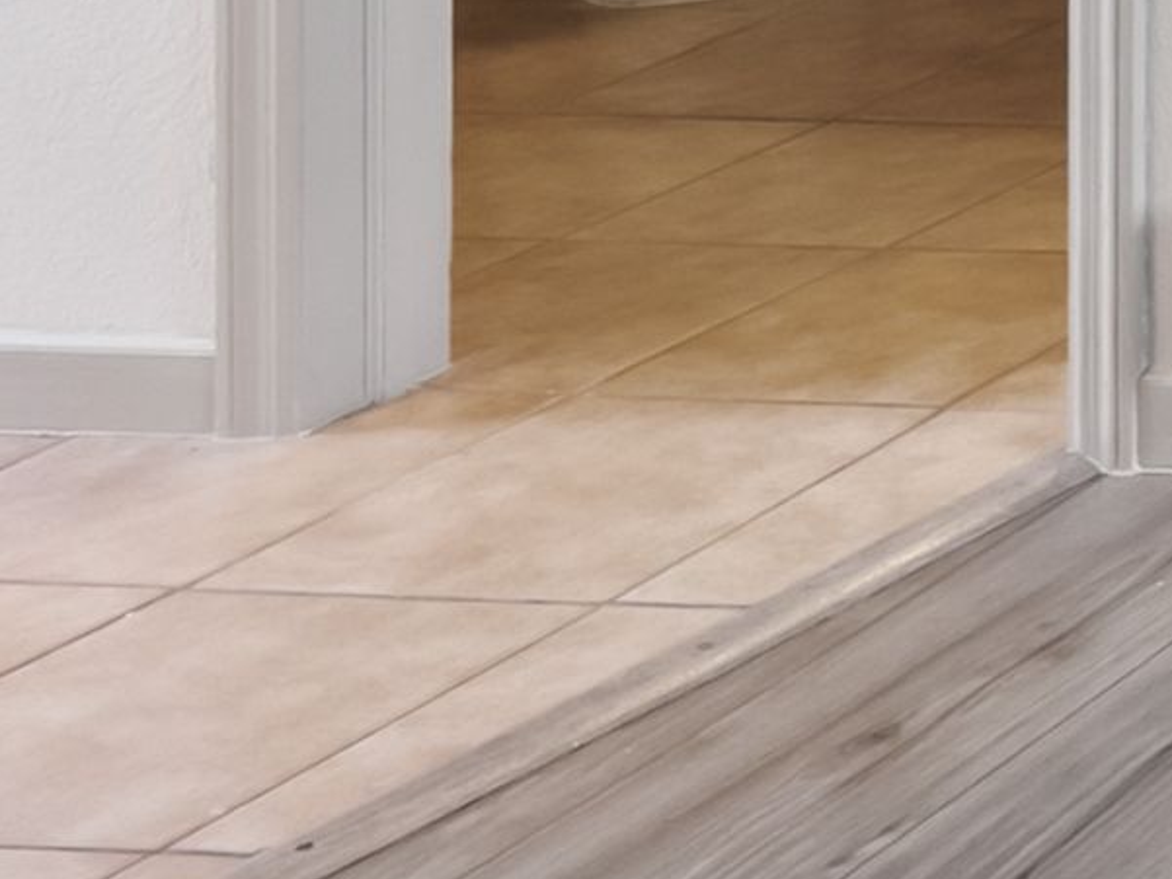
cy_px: -1086
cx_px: 3307
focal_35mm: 95
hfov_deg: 12.2
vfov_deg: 12.8
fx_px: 3217
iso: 800
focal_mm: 14
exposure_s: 1/25
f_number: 8
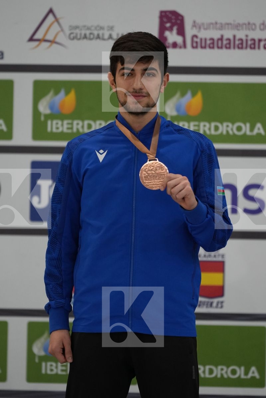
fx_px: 3325
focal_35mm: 300
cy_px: 199
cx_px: 133
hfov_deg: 4.6
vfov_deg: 6.9
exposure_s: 1/500
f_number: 2.8
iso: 1600
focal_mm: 200
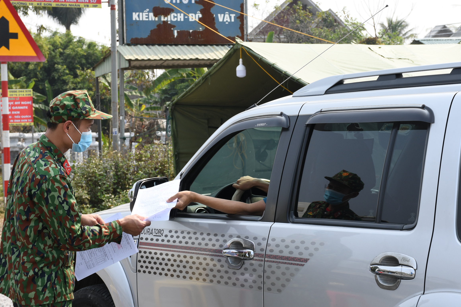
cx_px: 229
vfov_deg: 13.5
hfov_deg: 20.2
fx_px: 1293
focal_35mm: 101
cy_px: 124
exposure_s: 1/200
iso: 160
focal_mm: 56
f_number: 11
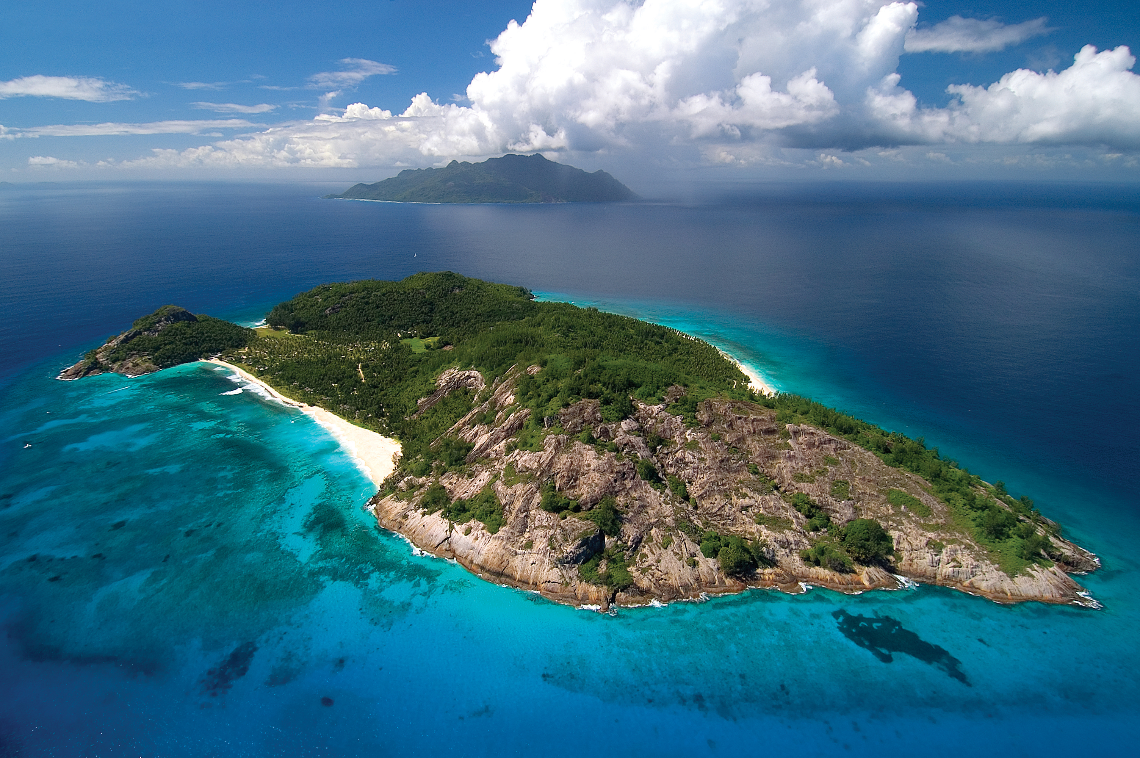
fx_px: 569
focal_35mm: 18
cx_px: 570
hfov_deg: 90.1
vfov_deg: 67.3
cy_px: 379
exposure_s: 1/200
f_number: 8
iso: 200
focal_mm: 12
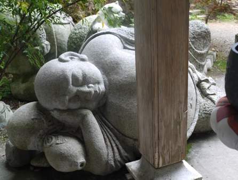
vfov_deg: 30.3
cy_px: 90
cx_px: 119
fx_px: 331
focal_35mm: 48
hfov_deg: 39.6
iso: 125
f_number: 4.8
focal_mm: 24
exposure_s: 1/30
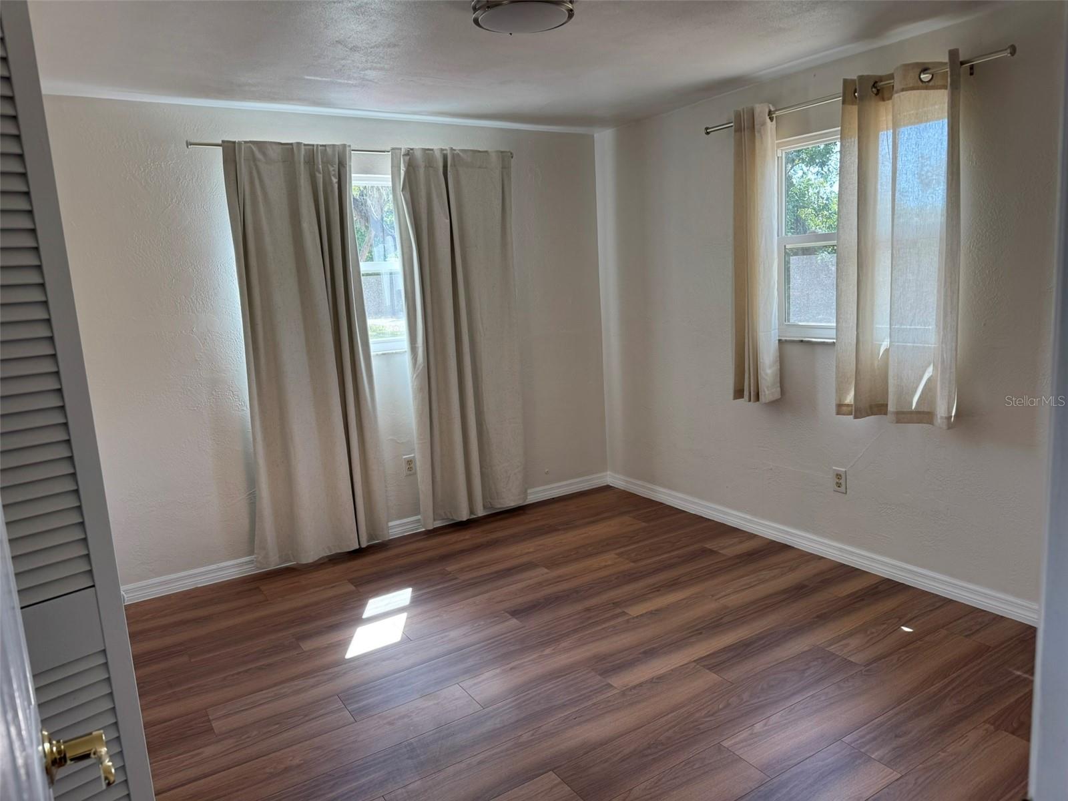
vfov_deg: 56.8
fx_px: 740
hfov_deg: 71.6
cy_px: 400
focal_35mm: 24
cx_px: 534
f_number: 1.78
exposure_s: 1/121
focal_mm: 6.76
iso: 80
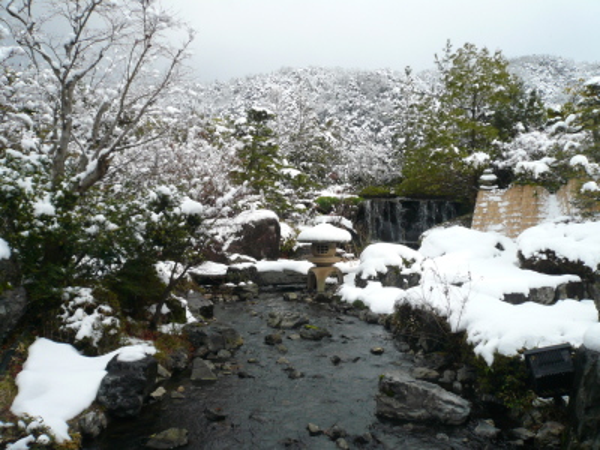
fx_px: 485
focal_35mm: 28
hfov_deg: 63.4
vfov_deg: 49.7
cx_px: 300
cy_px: 225
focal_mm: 4.6
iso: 100
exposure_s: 1/125
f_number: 8
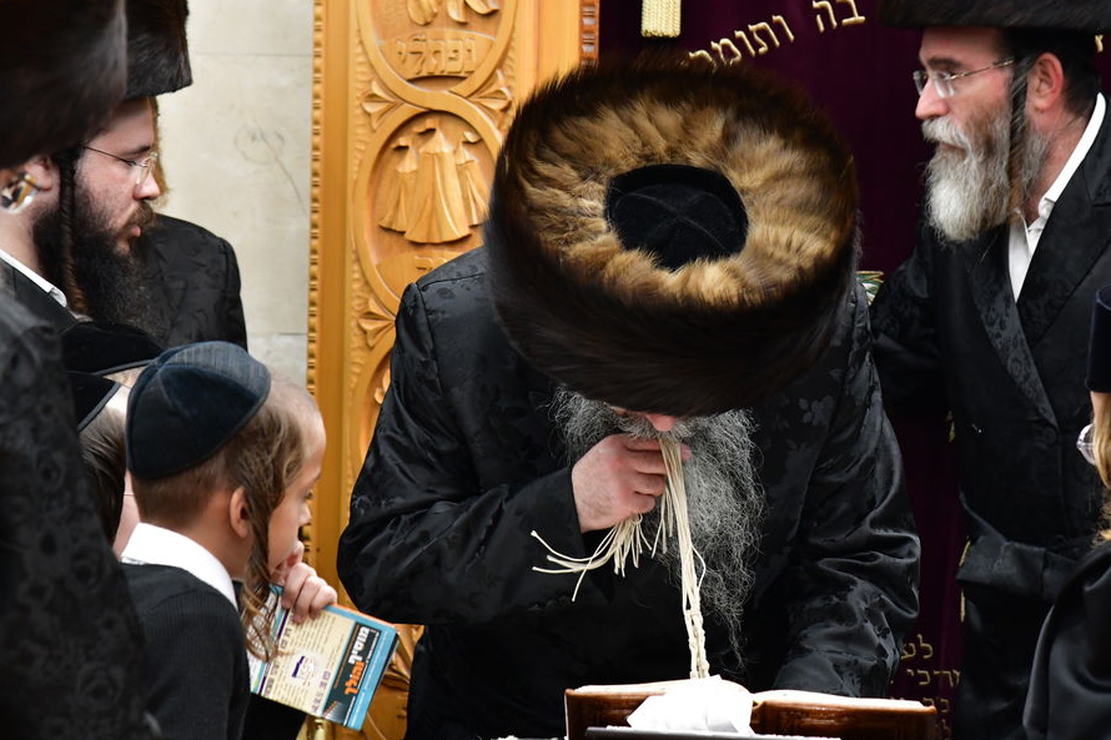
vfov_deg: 7.9
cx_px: 770
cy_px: 230
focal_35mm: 173
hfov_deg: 11.9
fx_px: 5338
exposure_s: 1/100
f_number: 5.6
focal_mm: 110
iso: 2500
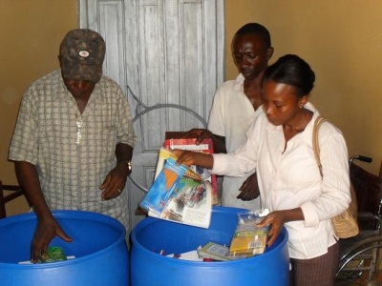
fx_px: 463
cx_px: 191
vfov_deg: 34.3
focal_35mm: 42
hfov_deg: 44.8
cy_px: 143
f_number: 3.6
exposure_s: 1/45
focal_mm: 7.5
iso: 200
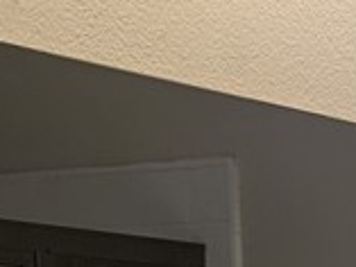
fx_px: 1606
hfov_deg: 11.3
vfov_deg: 8.6
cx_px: 745
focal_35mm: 156
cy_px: 674
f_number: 1.85
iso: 100
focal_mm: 6.81
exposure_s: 1/120
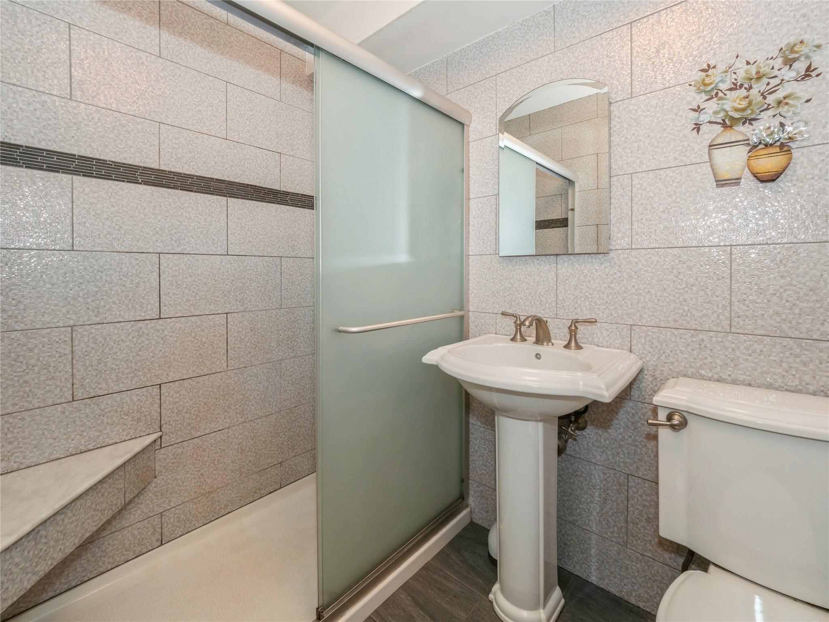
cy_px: 311
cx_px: 414
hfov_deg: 102.1
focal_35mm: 14
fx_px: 335
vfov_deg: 85.7
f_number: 8
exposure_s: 1/10
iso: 200
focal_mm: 7
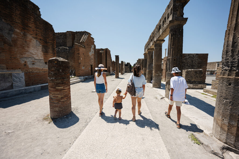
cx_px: 120
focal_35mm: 14
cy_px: 80
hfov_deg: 104.2
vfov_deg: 81.2
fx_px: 93
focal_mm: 14
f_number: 2.8
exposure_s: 1/3200
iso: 64
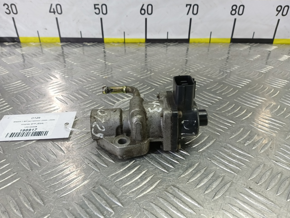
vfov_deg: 58.9
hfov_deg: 73.9
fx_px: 193
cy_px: 109
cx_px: 145
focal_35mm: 23
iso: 130
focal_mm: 4.11
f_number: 1.6
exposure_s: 1/50
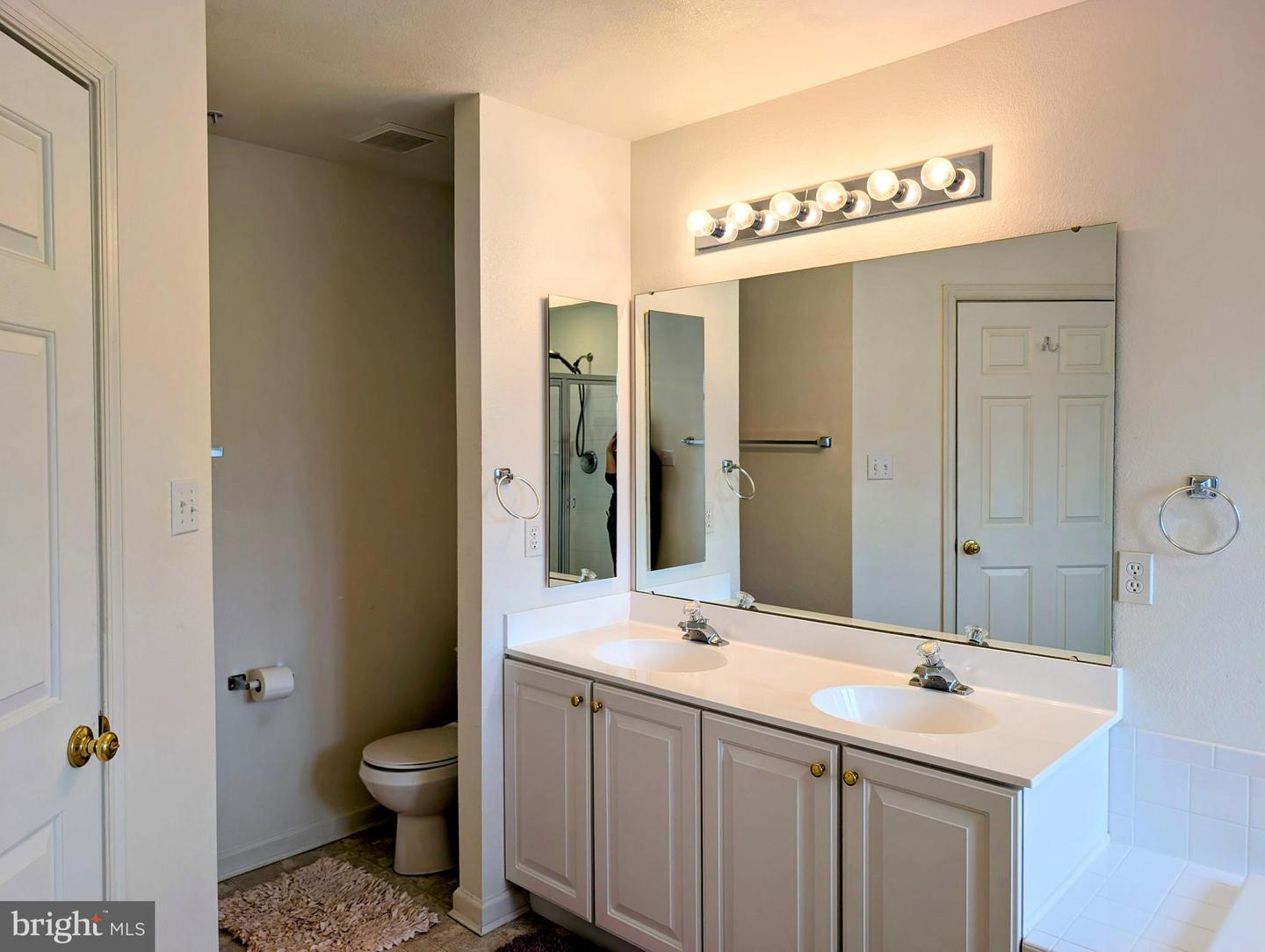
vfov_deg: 56.9
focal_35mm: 24
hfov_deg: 71.5
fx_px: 878
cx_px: 632
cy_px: 476
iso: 25
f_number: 1.68
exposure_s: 1/60
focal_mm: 6.9
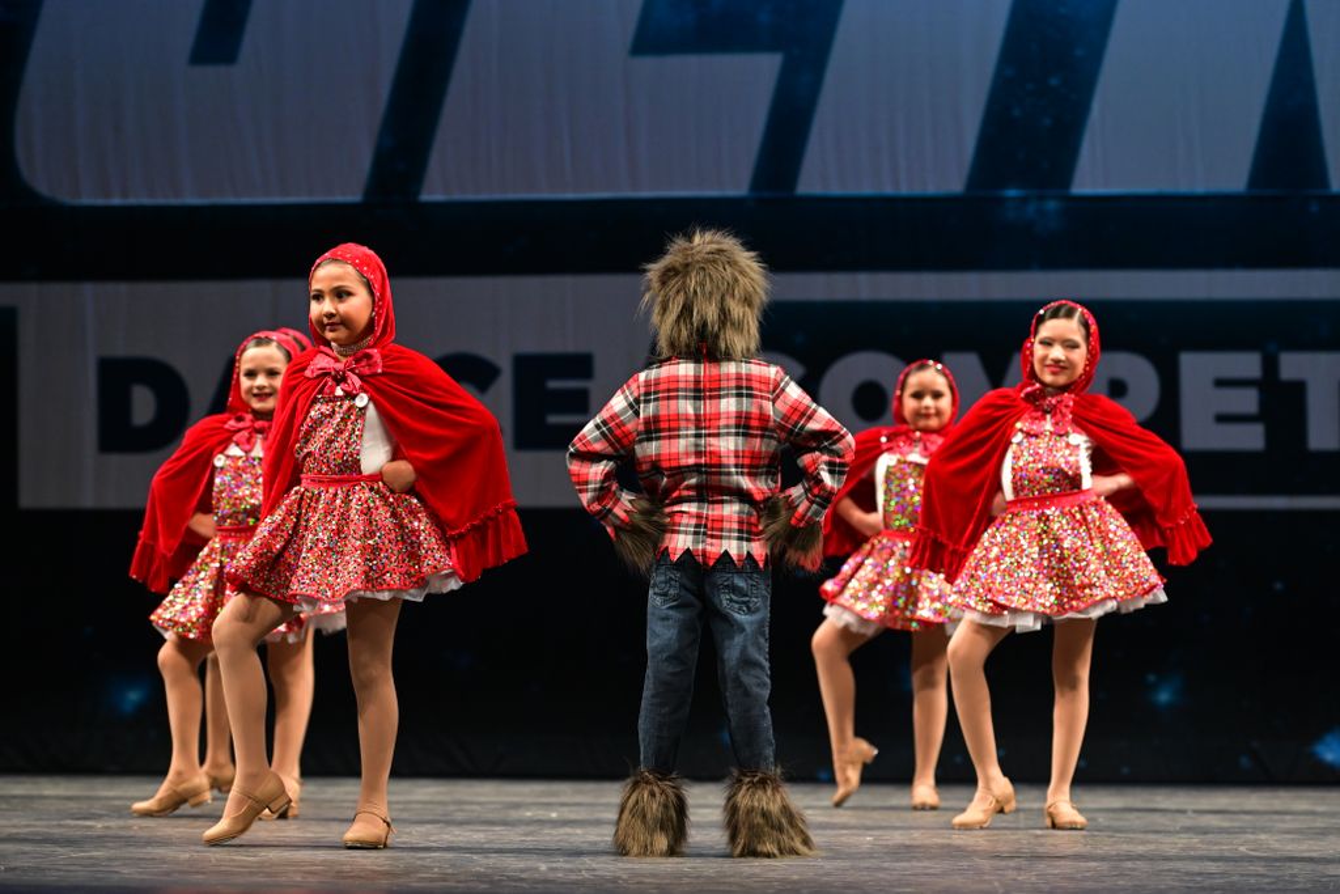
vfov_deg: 12.5
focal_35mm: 110
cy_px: 447
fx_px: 4095
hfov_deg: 18.6
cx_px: 670
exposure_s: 1/800
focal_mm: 110
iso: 2500
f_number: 3.5
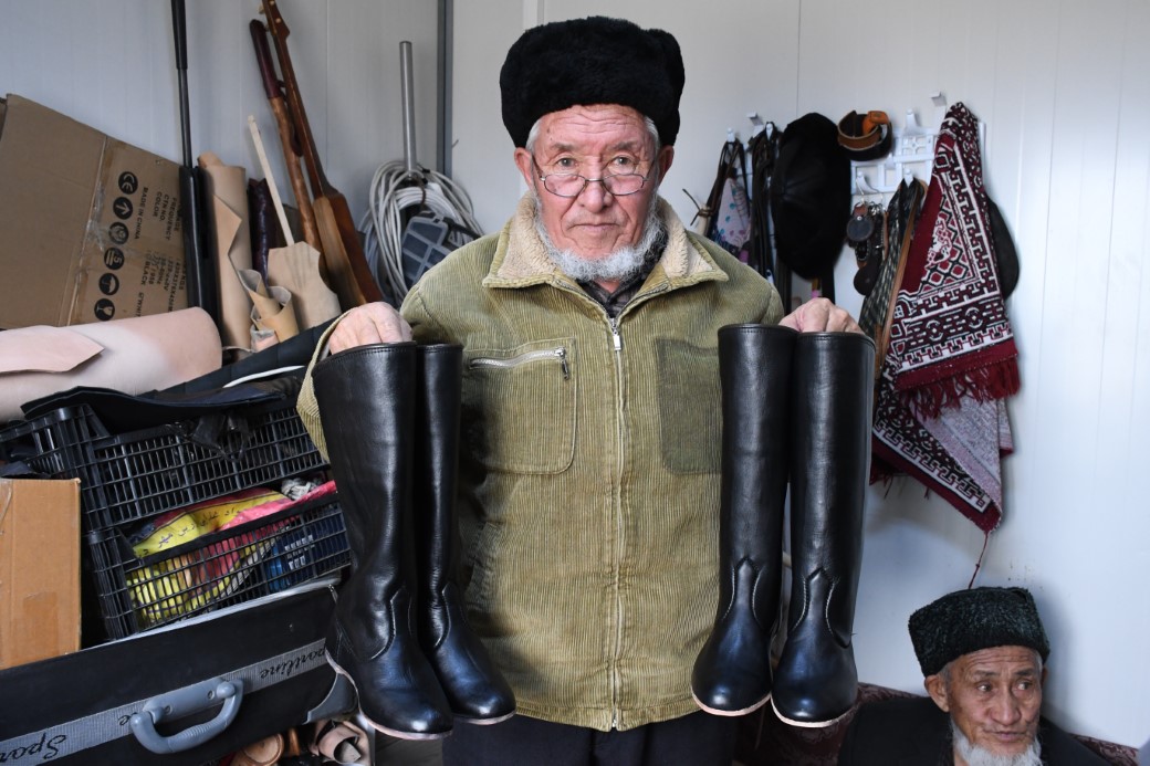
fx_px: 958
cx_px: 575
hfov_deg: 61.9
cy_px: 383
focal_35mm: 30
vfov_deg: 43.6
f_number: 4.8
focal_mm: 20
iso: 2200
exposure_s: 1/90
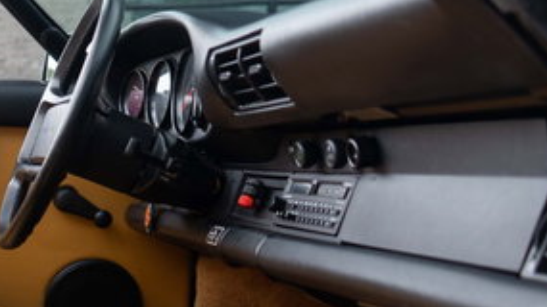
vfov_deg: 15.3
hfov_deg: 23.7
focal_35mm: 79
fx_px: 1145
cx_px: -161
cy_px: 184
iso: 50
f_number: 3.5
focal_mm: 28
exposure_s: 1/80
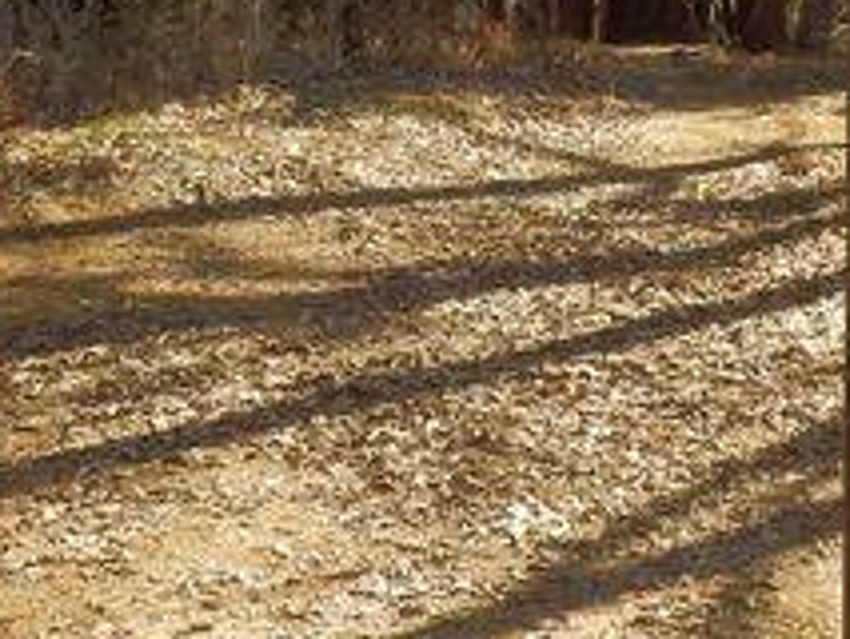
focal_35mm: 124
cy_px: -104
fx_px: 3047
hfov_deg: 15.8
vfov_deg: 11.7
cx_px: 587
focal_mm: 5.9
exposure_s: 1/200
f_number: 3.7
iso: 80
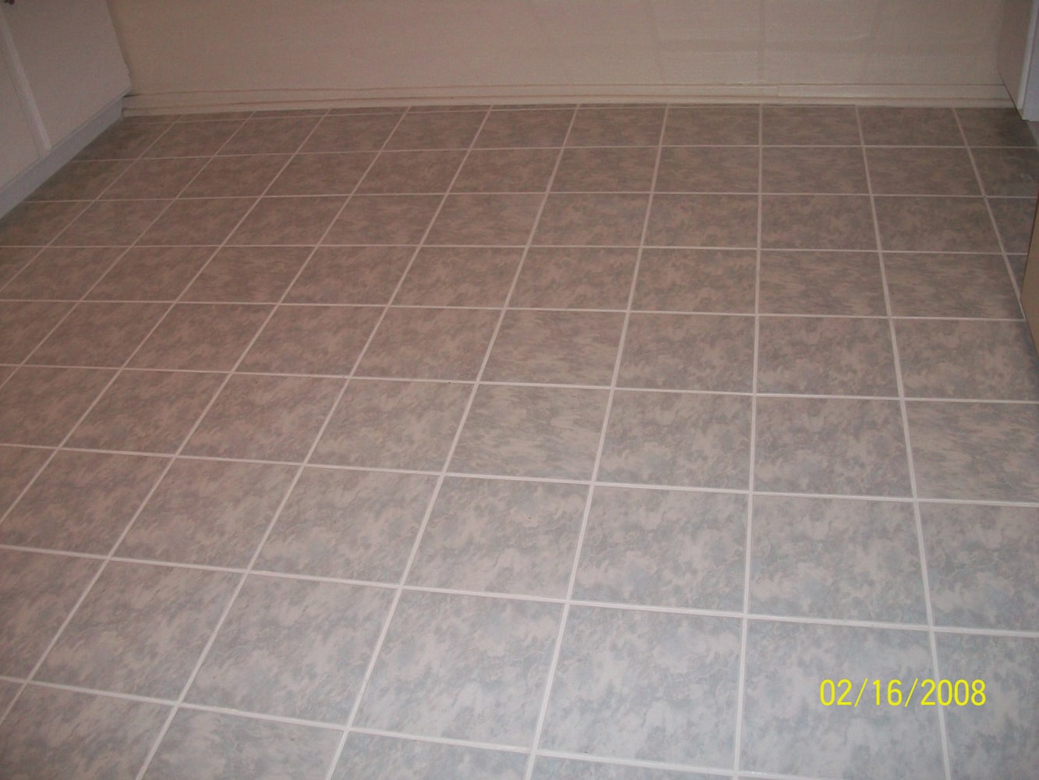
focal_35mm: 32
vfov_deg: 44.2
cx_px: 520
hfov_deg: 56.8
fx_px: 961
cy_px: 390
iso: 160
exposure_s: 1/30
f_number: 2.9
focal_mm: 5.7
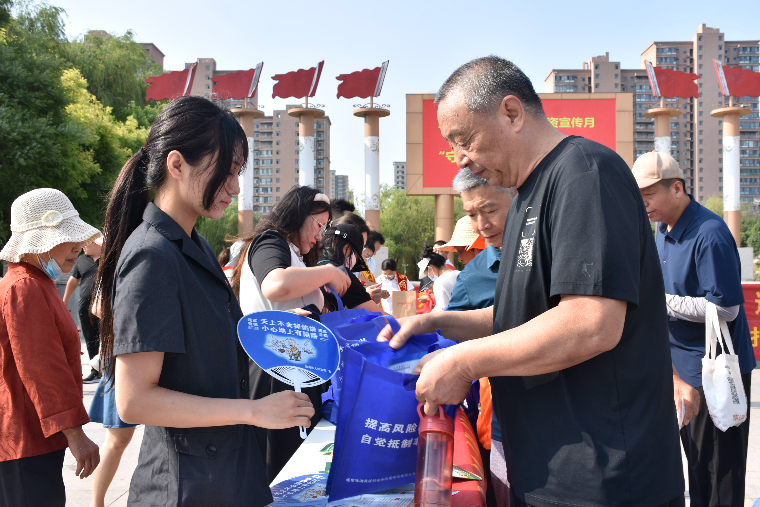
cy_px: 254
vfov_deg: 36.9
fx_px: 760
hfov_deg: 53.1
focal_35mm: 36
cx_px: 380
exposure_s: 1/125
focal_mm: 24
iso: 100
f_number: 9
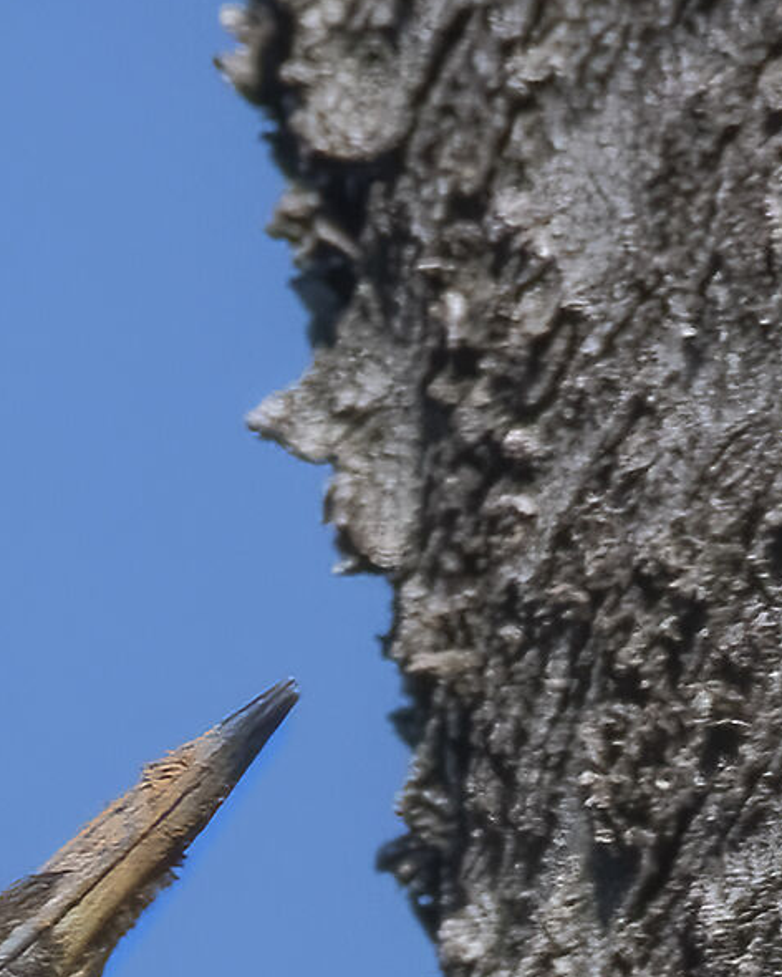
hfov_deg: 0.8
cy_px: 1977
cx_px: 328
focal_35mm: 1910
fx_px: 55257
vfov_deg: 1.0
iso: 450
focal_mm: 500
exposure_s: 1/1250
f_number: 8
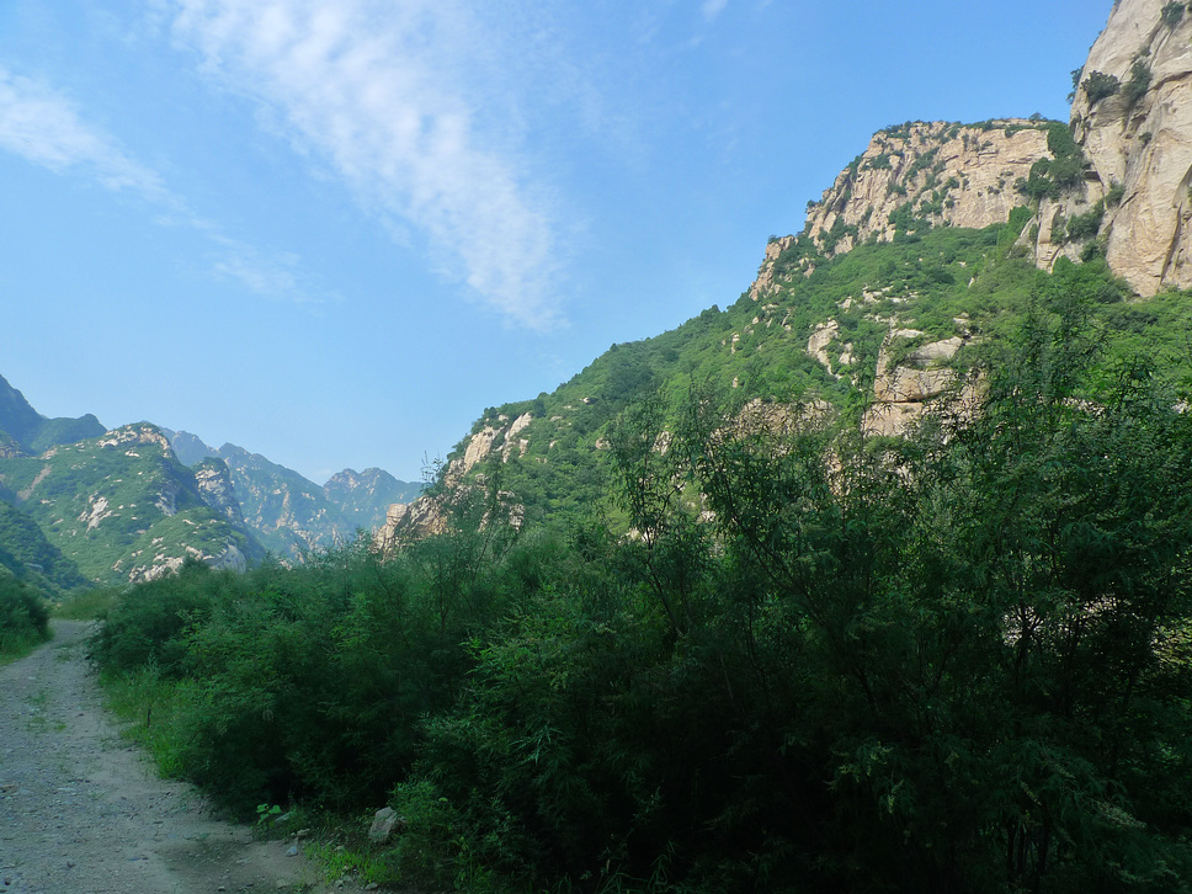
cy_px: 447
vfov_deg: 56.8
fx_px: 826
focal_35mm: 24
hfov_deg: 71.6
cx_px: 596
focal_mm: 5.1
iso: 125
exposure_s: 1/400
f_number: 4
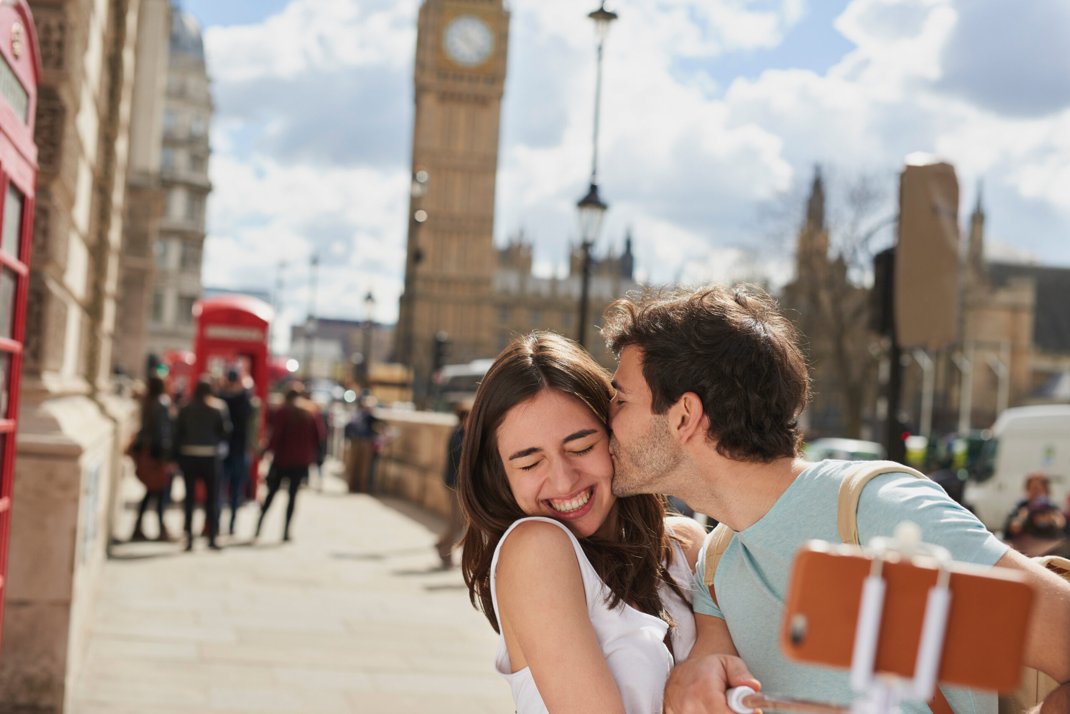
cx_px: 535
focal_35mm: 50
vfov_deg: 27.0
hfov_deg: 39.6
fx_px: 1487
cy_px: 357
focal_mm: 50
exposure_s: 1/2000
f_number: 4
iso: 125
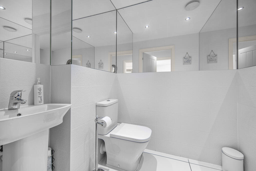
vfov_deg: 67.4
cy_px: 86
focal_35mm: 18
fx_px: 128
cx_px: 128
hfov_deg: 90.0
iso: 80
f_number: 5.6
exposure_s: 1/6
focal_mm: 18
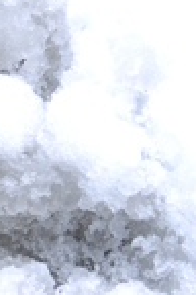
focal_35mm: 533
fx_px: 4352
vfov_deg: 3.8
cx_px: -296
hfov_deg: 2.6
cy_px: 533
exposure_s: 1/320
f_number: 2.8
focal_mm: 50
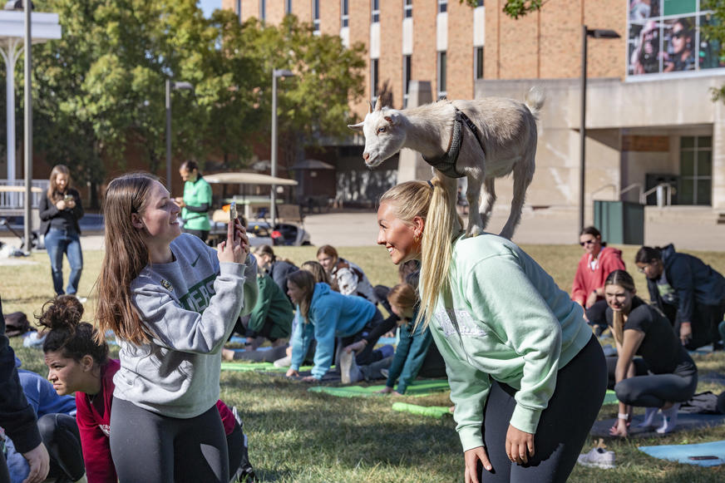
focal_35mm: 92
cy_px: 242
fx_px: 1852
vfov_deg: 14.9
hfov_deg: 22.1
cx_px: 362
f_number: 8
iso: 400
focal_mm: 92
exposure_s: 1/1000
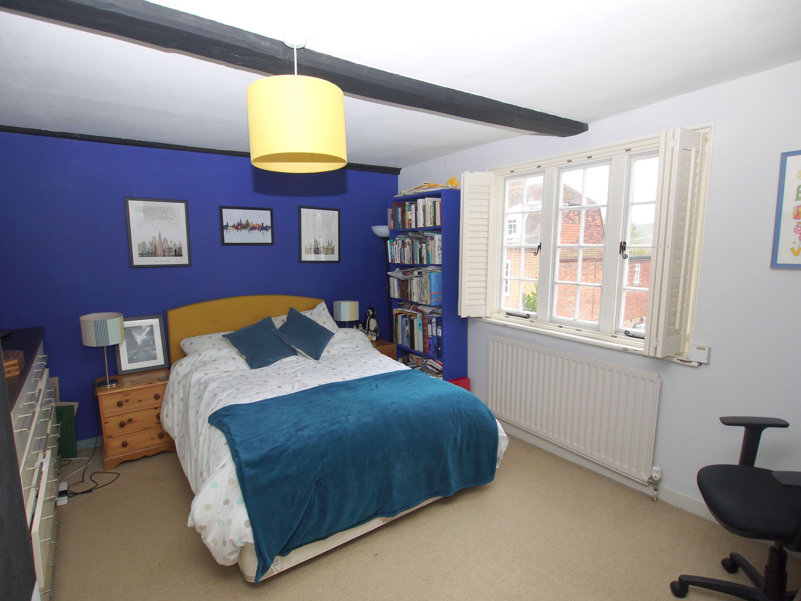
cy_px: 300
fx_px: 417
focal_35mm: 18
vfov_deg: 71.6
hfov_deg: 87.8
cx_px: 400
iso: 100
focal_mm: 9
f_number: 4
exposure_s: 1/60
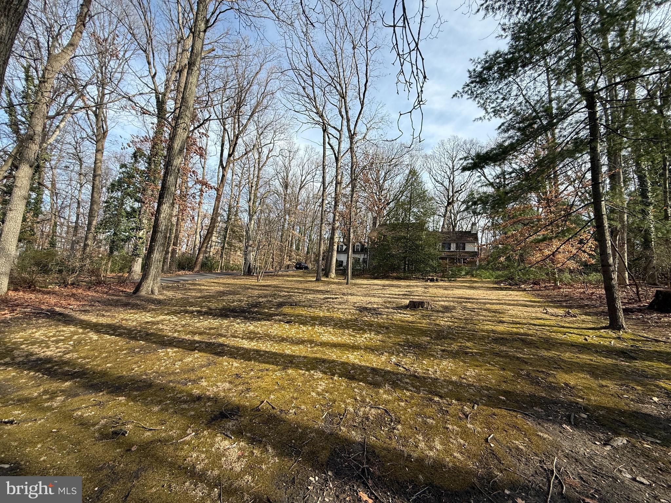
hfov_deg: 102.1
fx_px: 271
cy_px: 252
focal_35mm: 14
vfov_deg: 85.7
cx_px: 336
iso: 50
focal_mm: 2.22
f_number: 2.2
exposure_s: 1/658
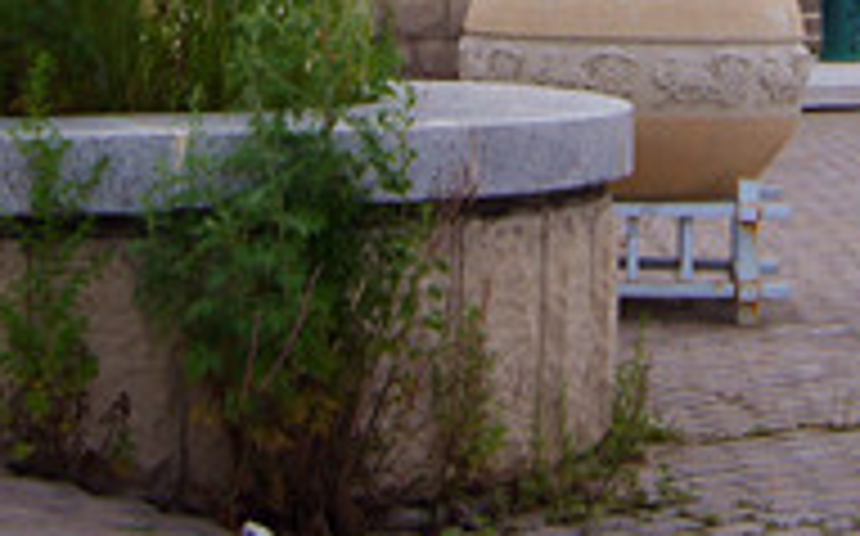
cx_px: 603
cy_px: -471
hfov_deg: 14.8
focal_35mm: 141
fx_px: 3302
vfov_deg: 8.8
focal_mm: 22
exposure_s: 1/100
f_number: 13
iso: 100
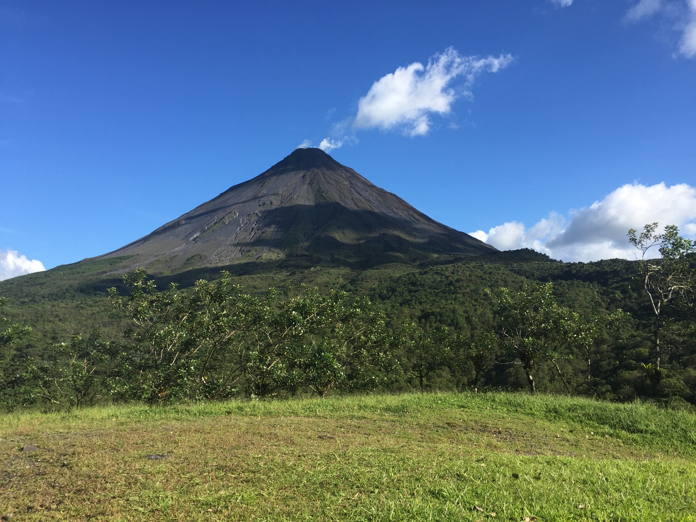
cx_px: 348
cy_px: 261
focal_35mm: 29
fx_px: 583
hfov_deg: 61.7
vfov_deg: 48.2
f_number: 2.2
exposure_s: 1/1236
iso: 32
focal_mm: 4.15
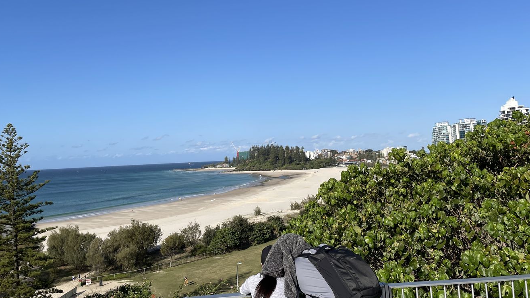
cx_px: 246
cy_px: 114
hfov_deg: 62.6
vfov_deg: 37.6
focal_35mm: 31
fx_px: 436
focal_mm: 4.2
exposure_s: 1/4464
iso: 32
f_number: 1.6
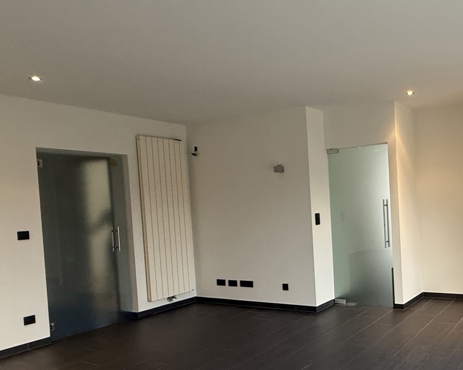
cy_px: 212
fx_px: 384
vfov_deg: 51.4
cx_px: 424
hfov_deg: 53.6
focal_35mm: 28
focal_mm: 2.22
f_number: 2.2
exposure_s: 1/100
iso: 320
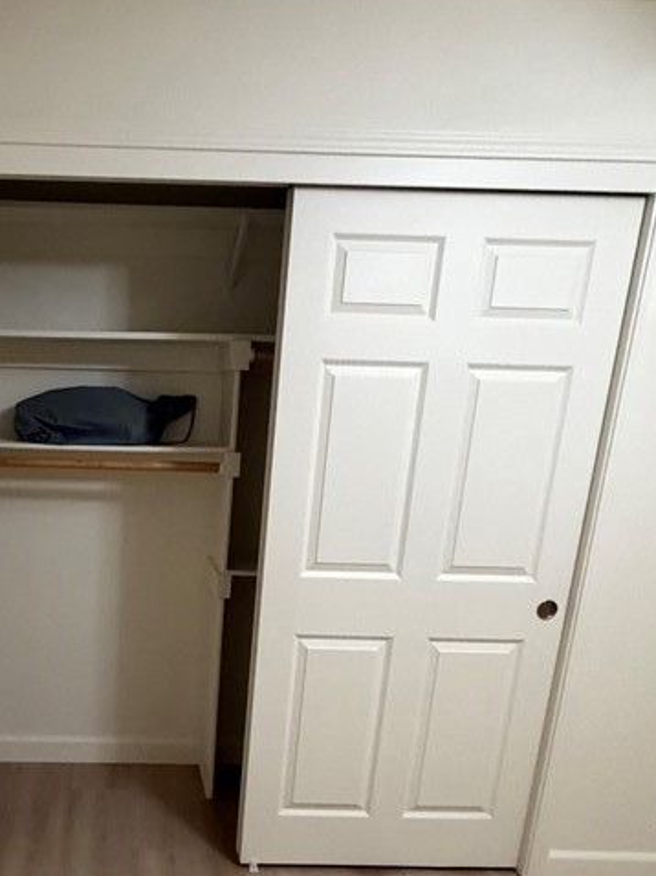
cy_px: 599
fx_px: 759
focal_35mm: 30
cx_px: 117
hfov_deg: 44.2
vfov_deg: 58.3
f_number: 2.2
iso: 800
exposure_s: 1/60
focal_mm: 2.22
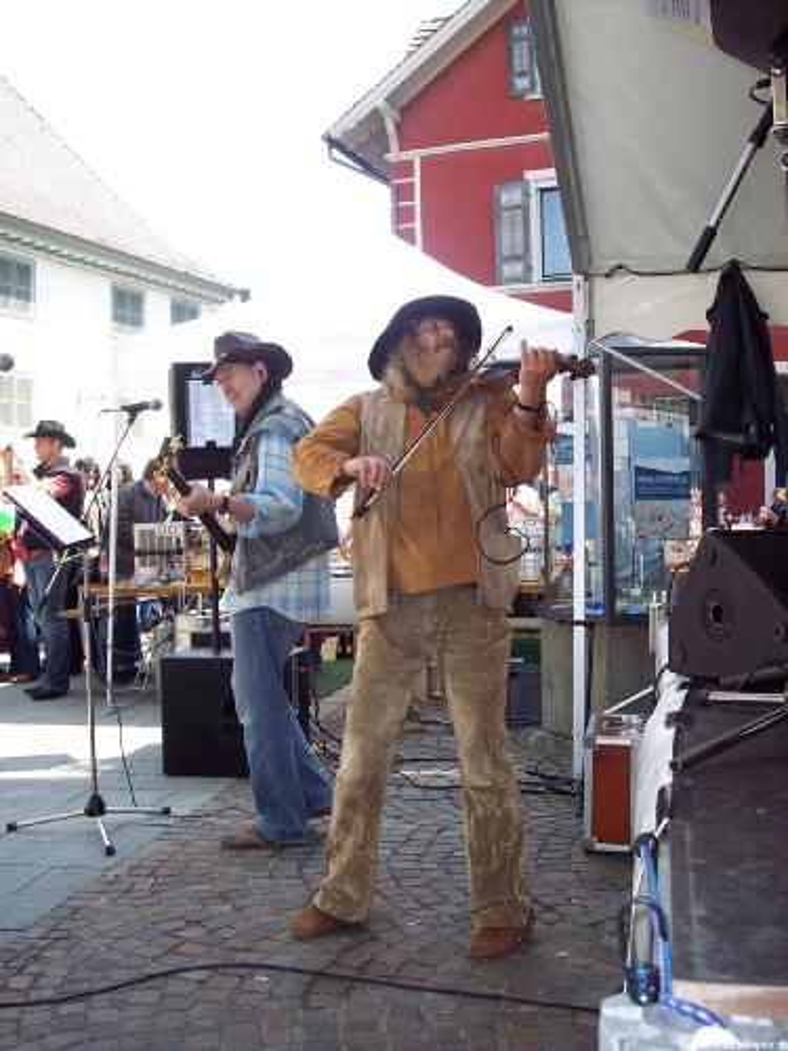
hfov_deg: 36.8
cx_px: 394
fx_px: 1184
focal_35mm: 39
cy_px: 526
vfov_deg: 47.9
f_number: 3.4
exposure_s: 1/250
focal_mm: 8
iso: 100
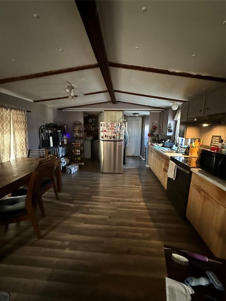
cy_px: 150
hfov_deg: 85.7
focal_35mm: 14
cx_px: 113
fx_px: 122
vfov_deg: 102.1
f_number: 2.2
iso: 1600
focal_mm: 2.22
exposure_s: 1/30
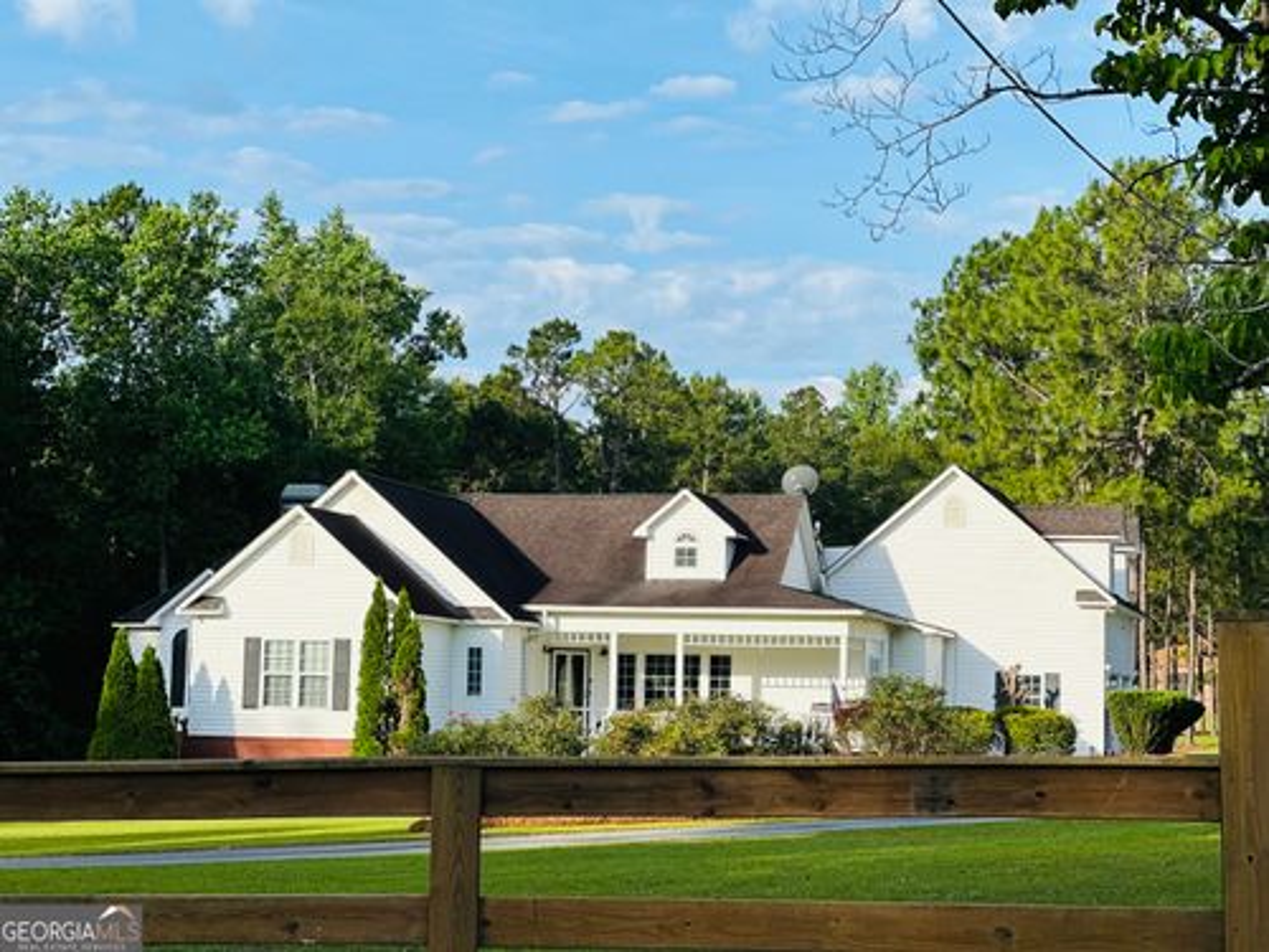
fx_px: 2823
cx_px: 634
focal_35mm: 77
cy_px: 476
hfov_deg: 25.3
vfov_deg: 19.1
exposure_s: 1/595
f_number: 2.8
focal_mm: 9
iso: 32
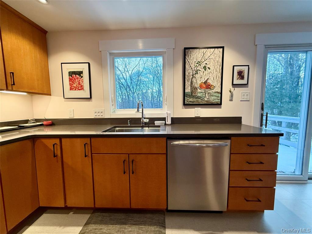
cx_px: 156
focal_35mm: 14
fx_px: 126
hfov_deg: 102.1
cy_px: 117
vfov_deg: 85.7
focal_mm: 2.22
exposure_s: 1/120
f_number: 2.2
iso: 160
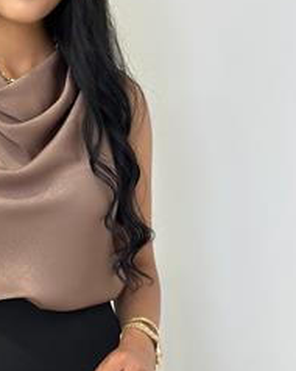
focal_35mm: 105
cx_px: 19
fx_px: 1151
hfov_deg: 14.5
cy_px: 219
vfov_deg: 18.3
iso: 80
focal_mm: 6.86
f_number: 1.78
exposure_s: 1/136
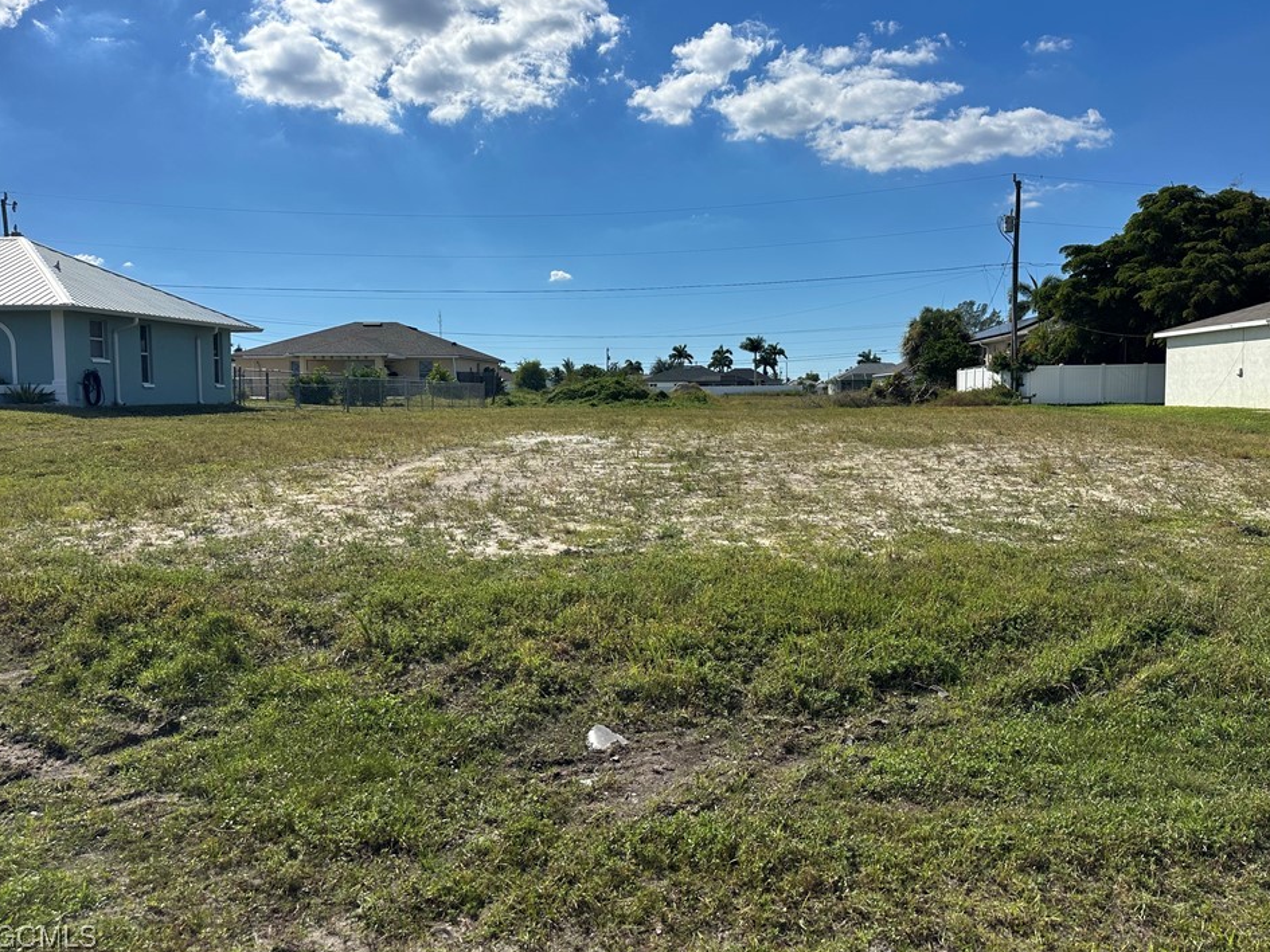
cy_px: 451
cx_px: 657
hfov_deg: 67.3
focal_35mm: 26
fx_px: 954
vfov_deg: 53.0
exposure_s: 1/8929
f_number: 1.78
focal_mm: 6.86
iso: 80
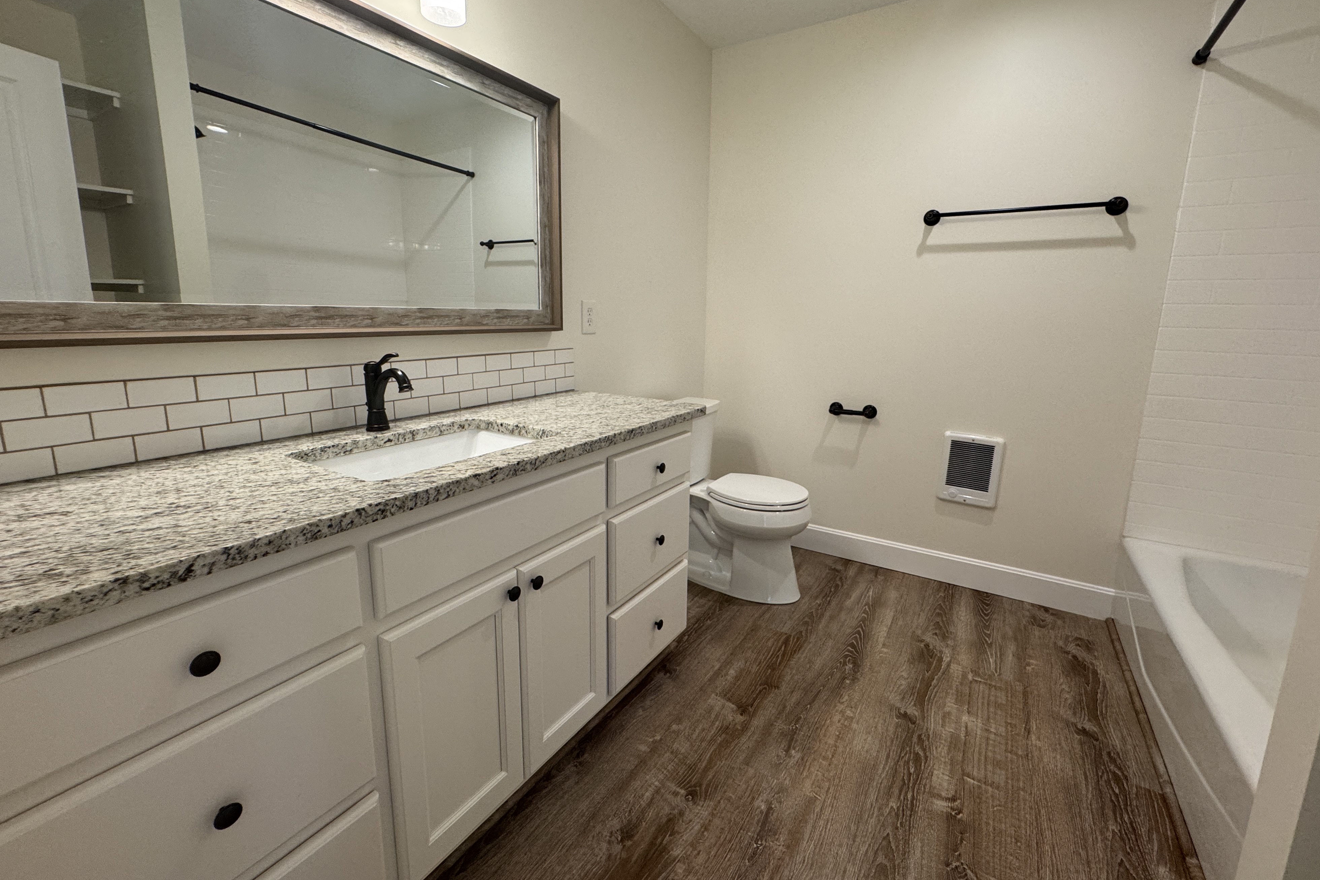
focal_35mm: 15
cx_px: 674
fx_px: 550
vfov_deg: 77.2
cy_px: 414
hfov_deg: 100.4
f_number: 2.2
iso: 160
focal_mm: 2.22
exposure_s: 1/120
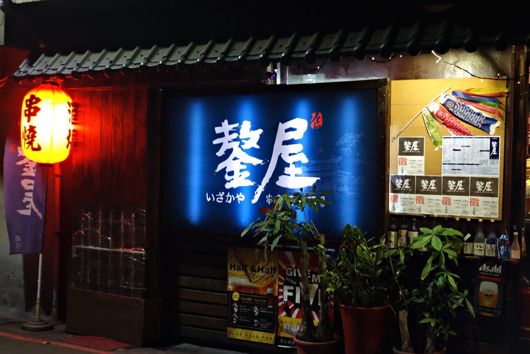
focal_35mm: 47
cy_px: 177
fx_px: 692
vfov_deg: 28.7
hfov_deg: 41.9
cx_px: 265
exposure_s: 1/15
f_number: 3.2
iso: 800
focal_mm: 17.4
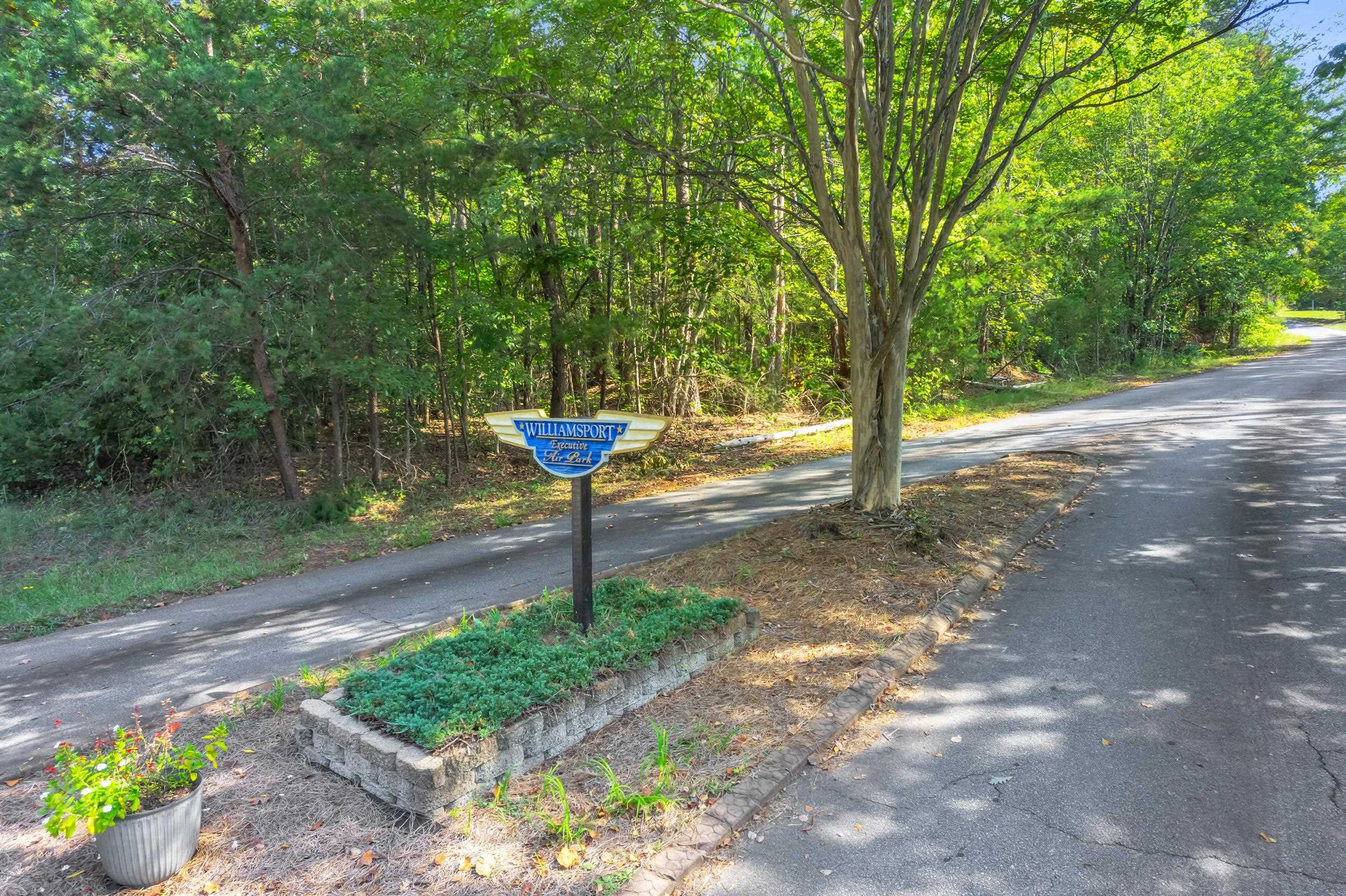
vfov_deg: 57.2
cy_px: 448
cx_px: 673
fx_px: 822
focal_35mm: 22
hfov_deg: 78.6
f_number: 2.8
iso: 100
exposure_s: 1/25
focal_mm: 8.38
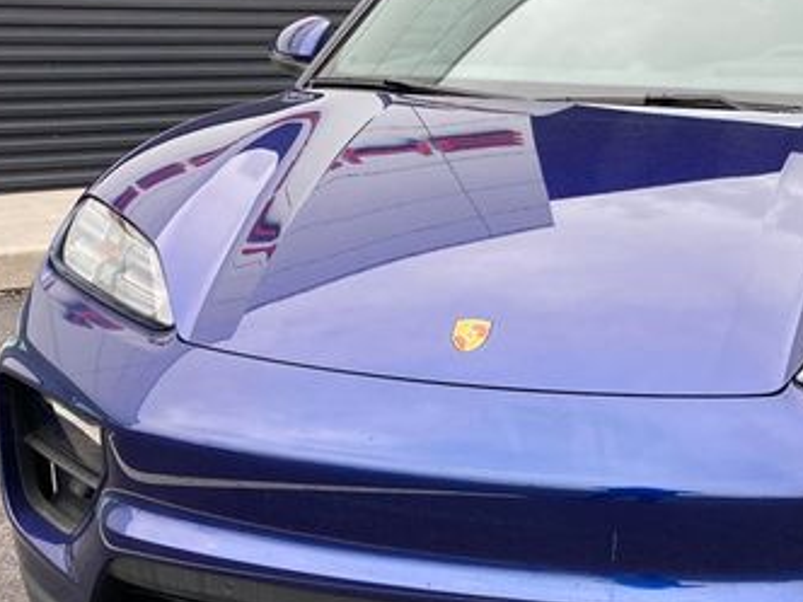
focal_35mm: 54
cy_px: 389
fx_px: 1253
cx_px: 585
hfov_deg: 34.9
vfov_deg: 26.9
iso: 40
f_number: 1.8
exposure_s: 1/121
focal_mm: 3.99
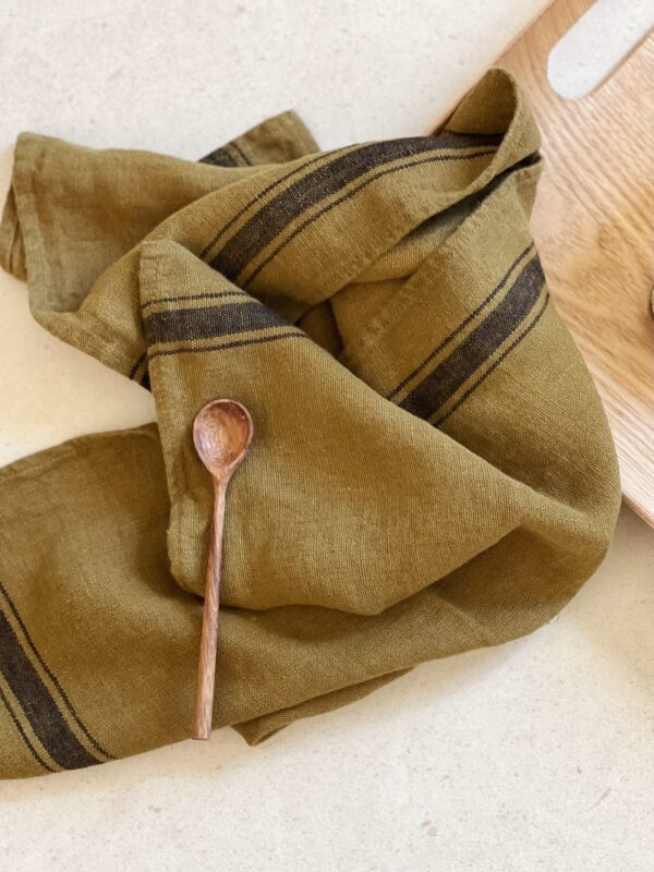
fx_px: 1940
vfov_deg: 25.3
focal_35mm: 77
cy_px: 436
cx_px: 327
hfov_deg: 19.1
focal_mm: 9
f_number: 2.8
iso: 250
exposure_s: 1/40
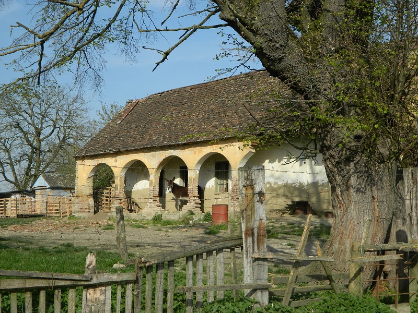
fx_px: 688
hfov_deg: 33.8
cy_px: 156
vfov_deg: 25.7
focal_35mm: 57
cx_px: 209
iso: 80
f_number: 3.8
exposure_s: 1/800
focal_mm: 10.2
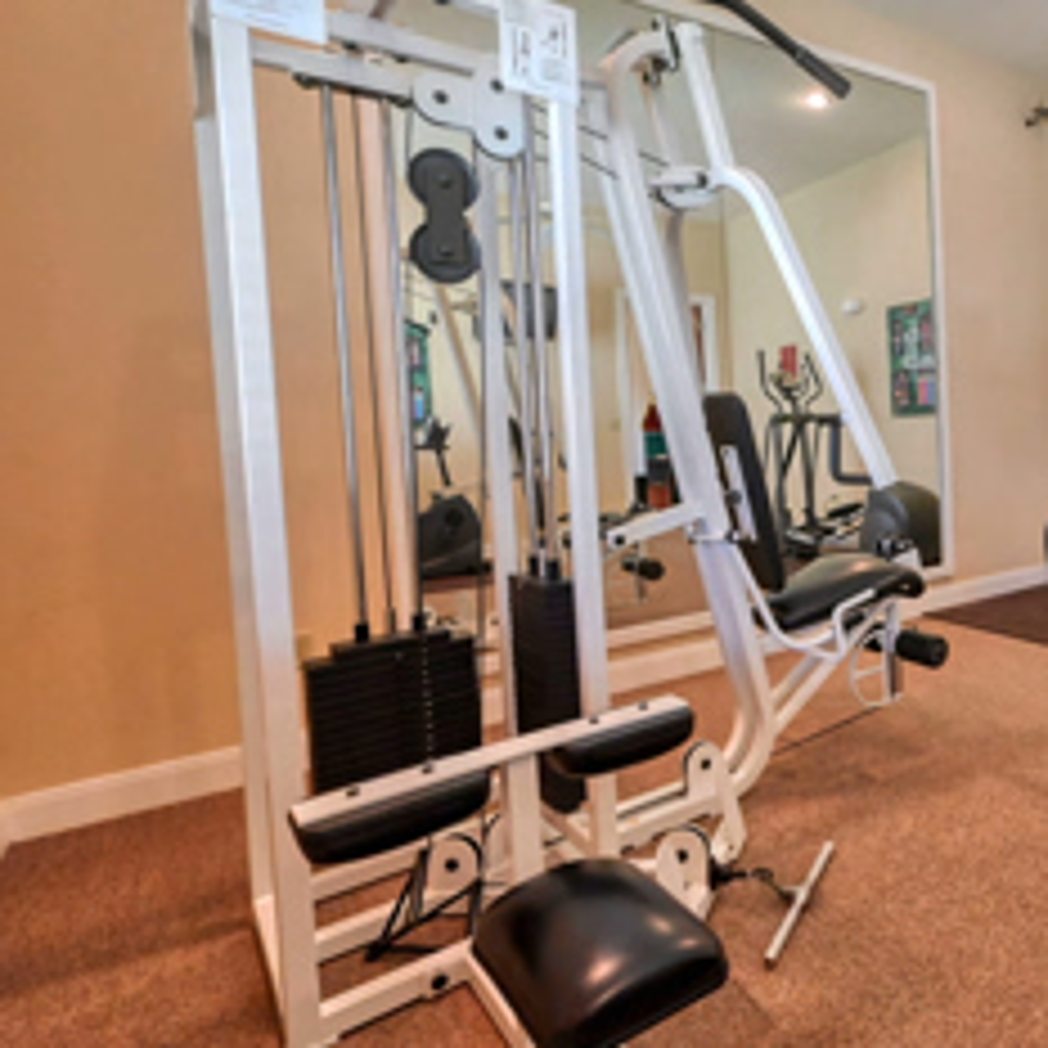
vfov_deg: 67.0
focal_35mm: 23
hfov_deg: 59.5
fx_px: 788
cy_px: 459
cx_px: 900
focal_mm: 14
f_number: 8
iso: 11400
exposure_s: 1/125
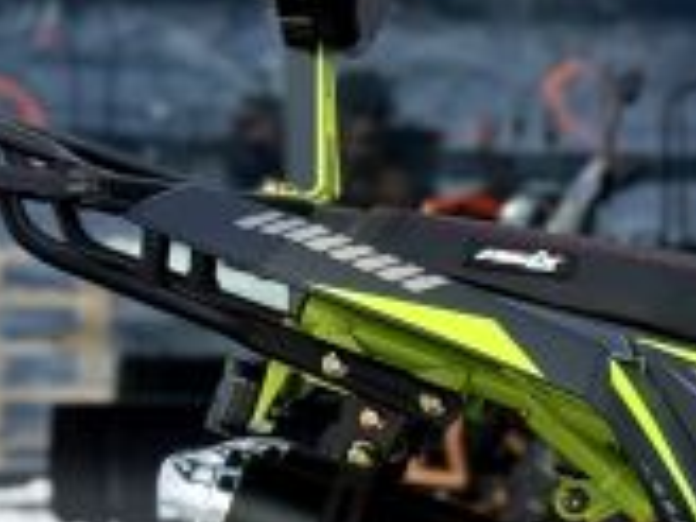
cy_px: 590
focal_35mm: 234
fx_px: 4705
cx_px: 1036
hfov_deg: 8.3
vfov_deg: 6.3
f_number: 1.78
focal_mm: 6.76
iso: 64
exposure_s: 1/2208
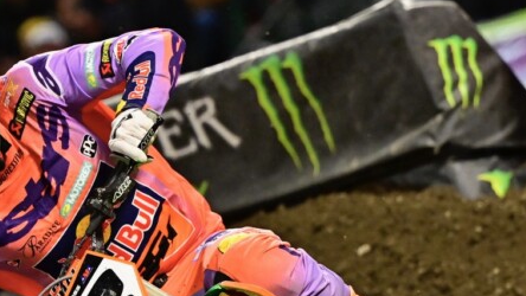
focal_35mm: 401
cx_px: 230
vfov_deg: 3.0
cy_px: 372
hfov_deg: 5.4
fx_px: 5594
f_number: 3.5
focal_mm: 170
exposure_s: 1/1250
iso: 2800
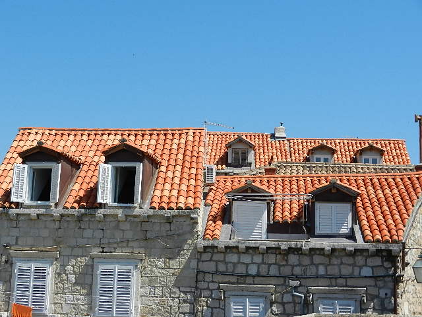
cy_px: 158
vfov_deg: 24.4
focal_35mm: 60
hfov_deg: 32.2
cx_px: 211
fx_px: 731
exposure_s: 1/1250
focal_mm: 10.9
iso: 160
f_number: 4.5
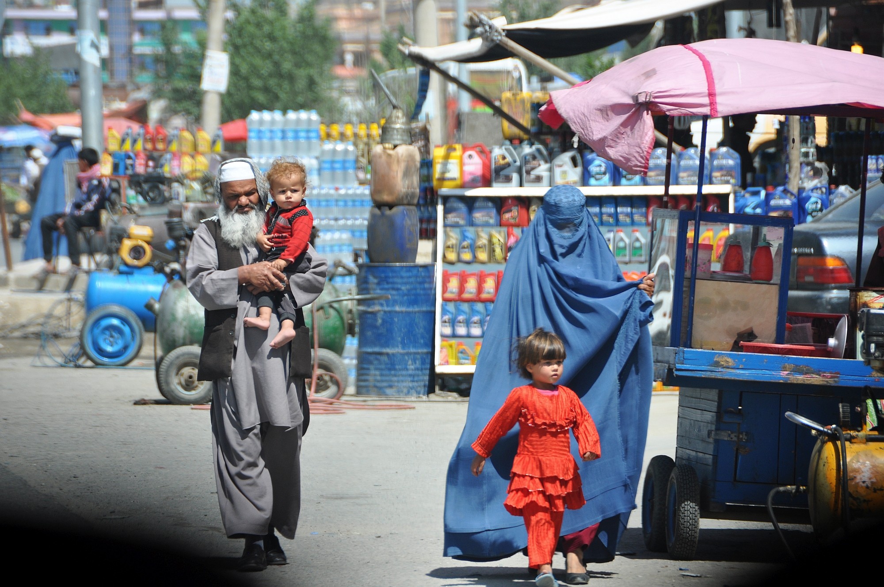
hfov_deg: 6.9
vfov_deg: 4.6
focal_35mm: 300
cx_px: 442
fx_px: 7357
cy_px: 294
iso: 200
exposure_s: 1/640
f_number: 6.3
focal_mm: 200
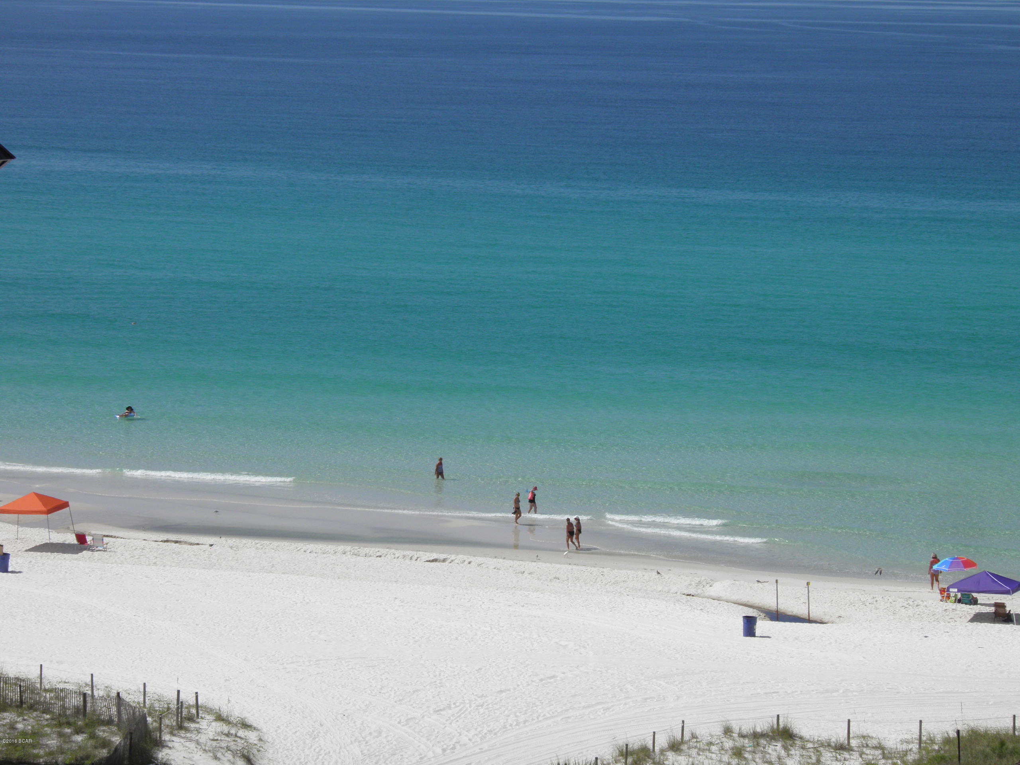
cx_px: 510
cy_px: 382
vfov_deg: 10.5
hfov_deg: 14.0
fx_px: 4155
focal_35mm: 141
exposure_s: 1/640
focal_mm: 25.4
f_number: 5.7
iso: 50
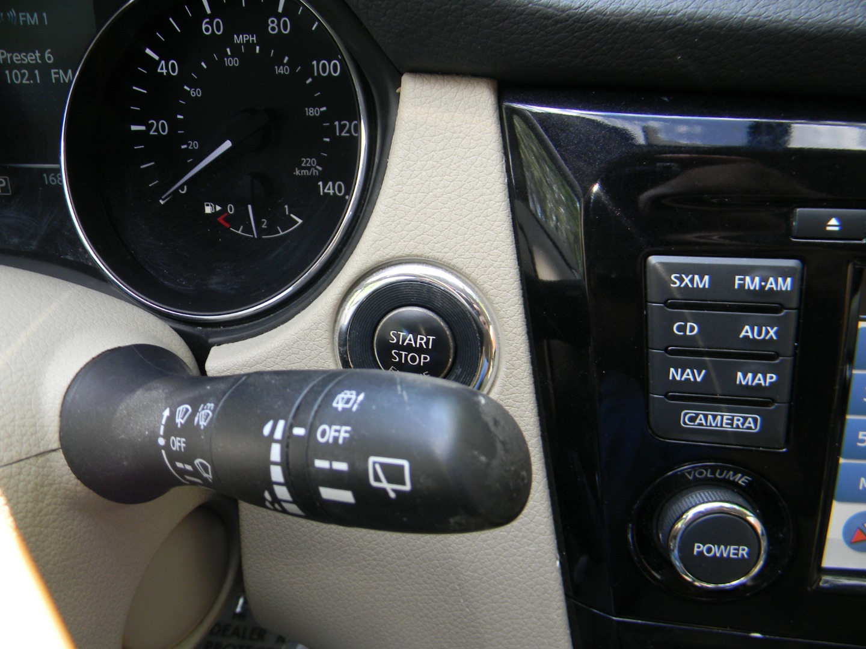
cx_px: 433
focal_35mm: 28
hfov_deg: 63.4
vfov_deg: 49.7
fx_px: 700
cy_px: 324
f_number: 3.5
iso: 91
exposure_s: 1/30
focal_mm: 5
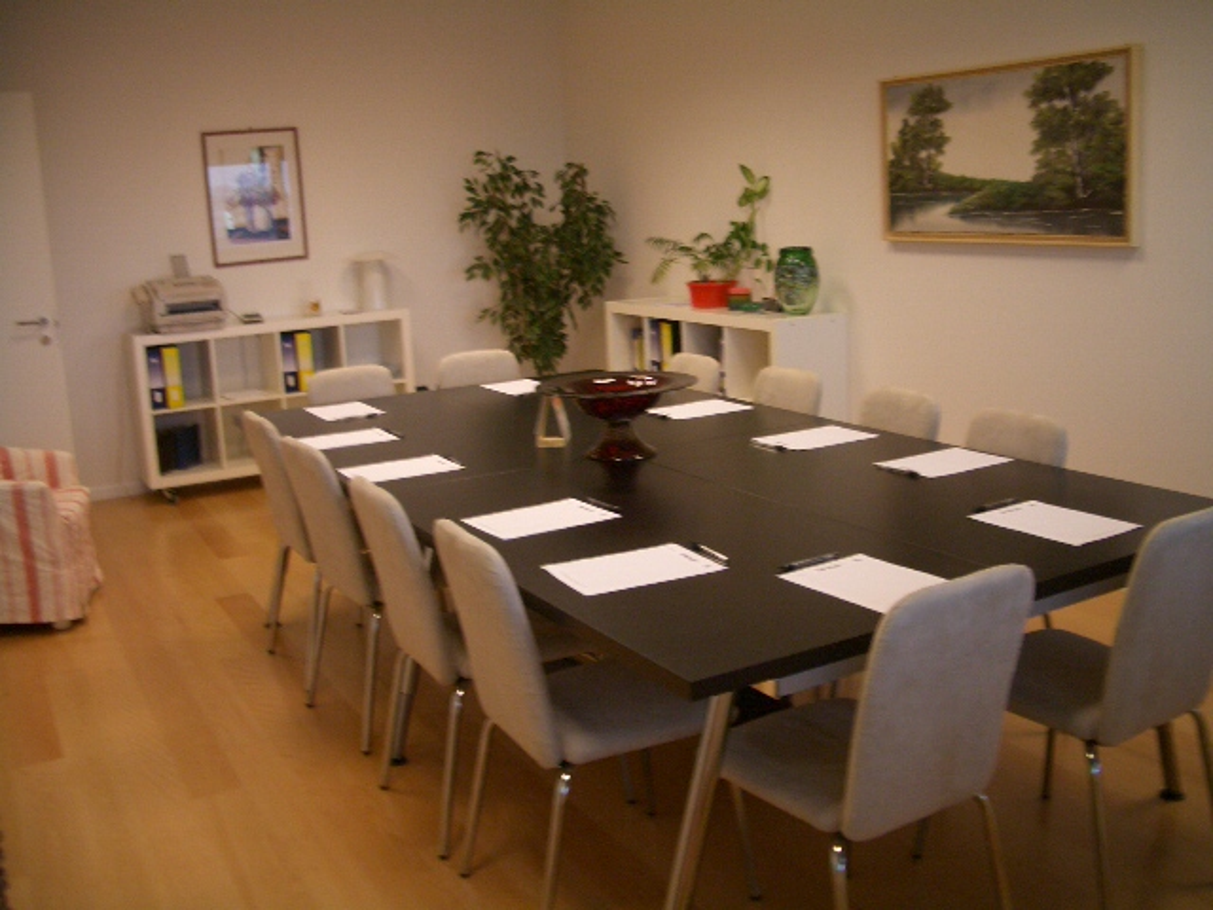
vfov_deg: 40.7
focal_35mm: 35
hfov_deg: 52.6
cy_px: 455
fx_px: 1226
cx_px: 606
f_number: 2.6
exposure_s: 1/80
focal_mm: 5.8
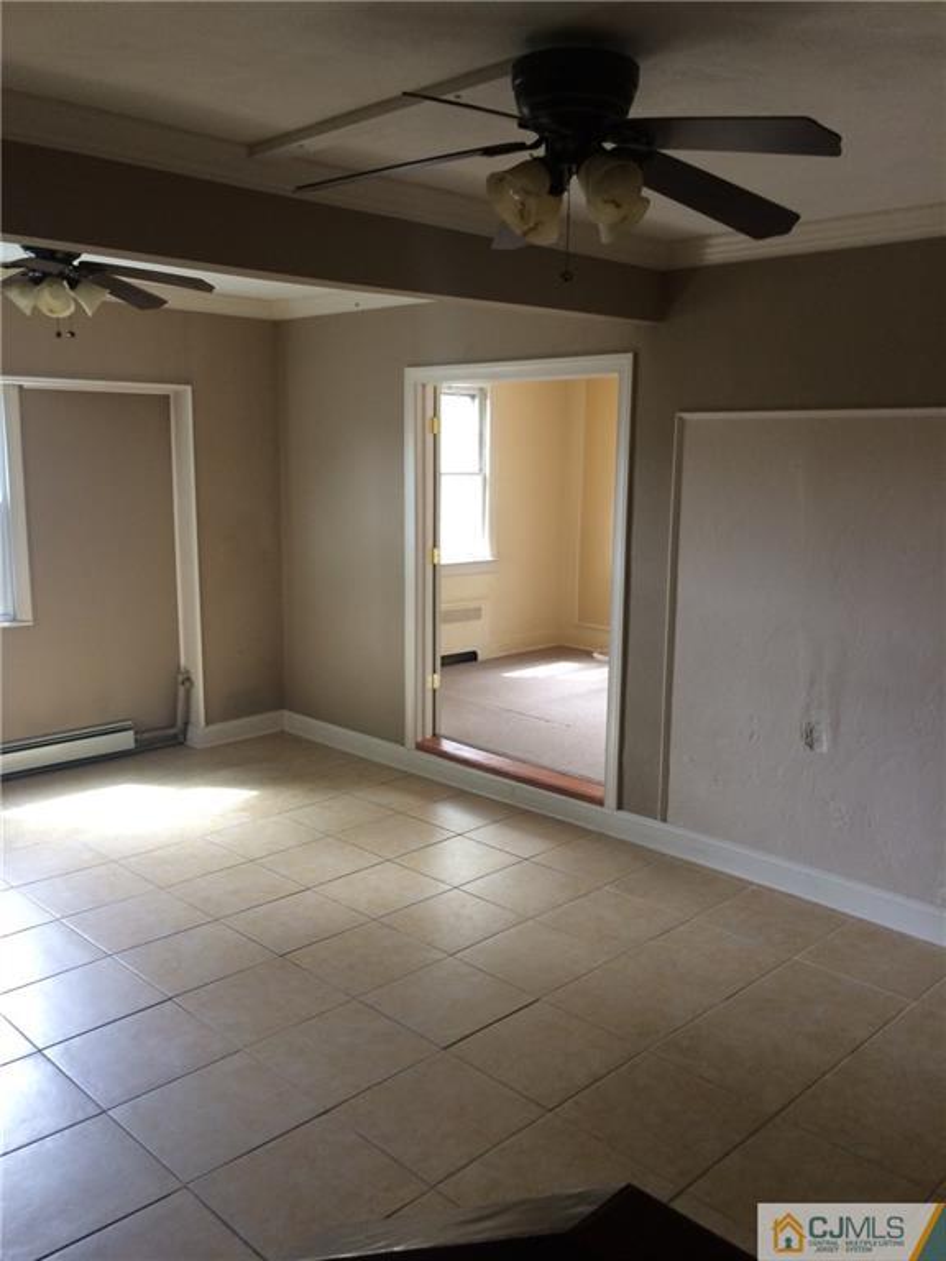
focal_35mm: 29
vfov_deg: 61.7
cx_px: 473
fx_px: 1057
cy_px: 630
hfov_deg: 48.2
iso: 80
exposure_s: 1/30
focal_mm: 4.15
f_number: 2.2
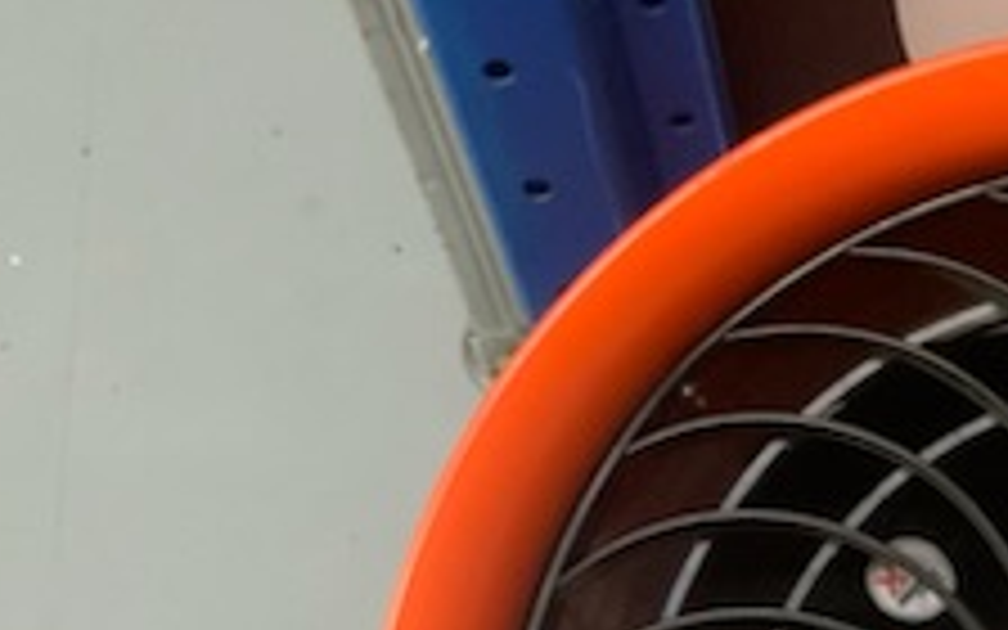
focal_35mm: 88
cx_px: 1224
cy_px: 850
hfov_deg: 21.7
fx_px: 2417
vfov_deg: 14.2
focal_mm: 3
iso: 250
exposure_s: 1/30
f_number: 1.8
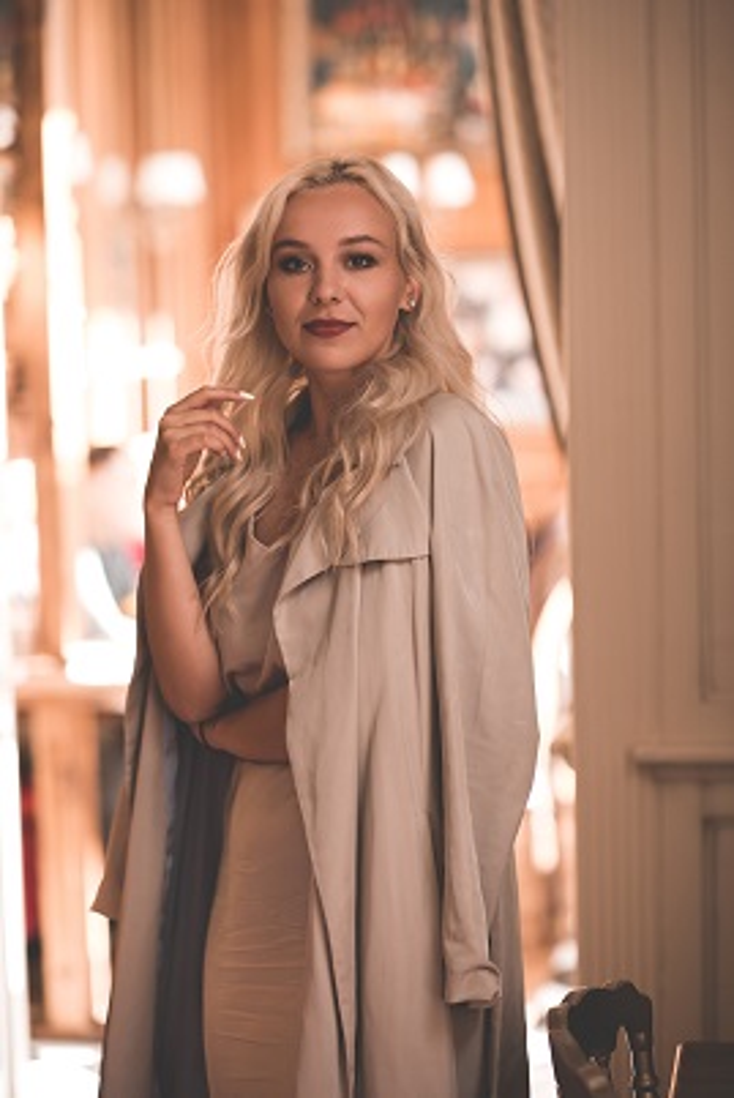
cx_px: 367
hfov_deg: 16.1
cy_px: 549
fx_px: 2593
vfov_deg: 23.9
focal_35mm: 85
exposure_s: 1/320
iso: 500
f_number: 2
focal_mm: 85
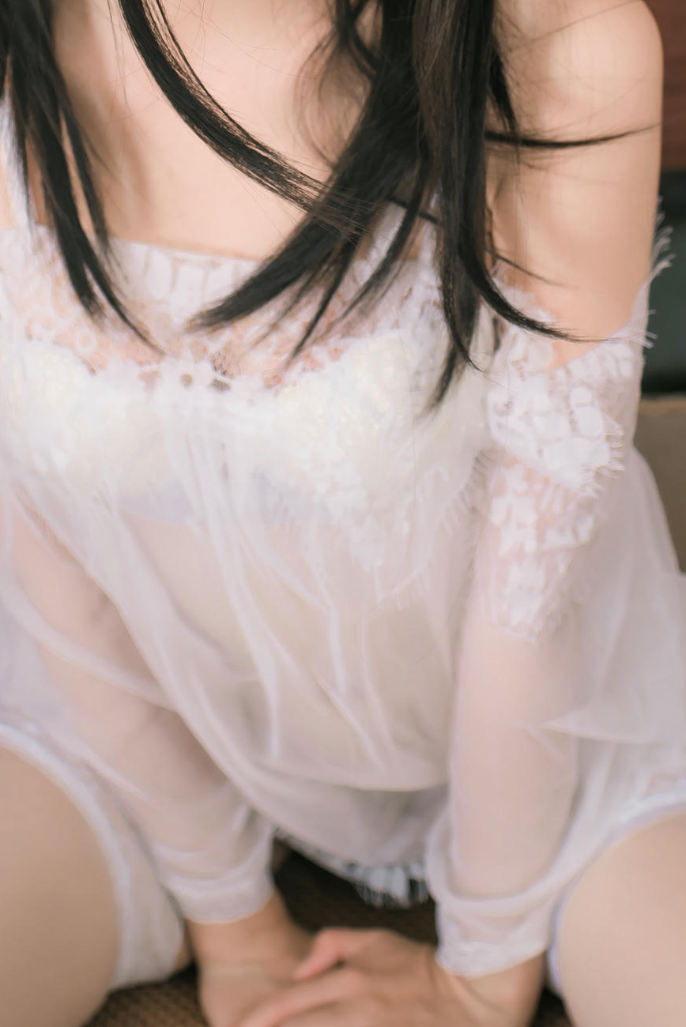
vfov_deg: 24.2
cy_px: 62
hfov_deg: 16.9
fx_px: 2313
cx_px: 394
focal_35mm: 81
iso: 125
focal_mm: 35
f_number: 3.2
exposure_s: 1/100
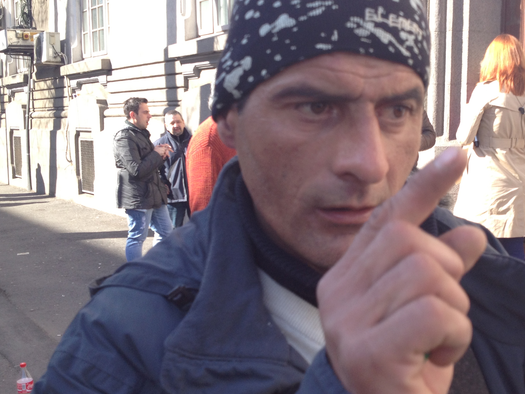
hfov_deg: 38.6
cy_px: 190
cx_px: 330
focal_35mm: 49
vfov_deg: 29.7
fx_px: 743
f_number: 2.4
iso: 50
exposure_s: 1/292
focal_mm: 4.28
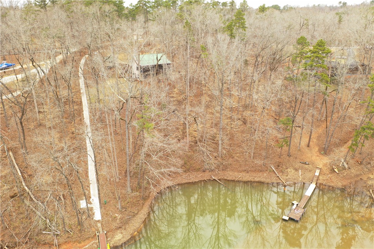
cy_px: 124
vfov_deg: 46.4
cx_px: 187
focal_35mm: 28
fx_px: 291
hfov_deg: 65.5
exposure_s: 1/40
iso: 100
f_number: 3.2
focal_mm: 10.26
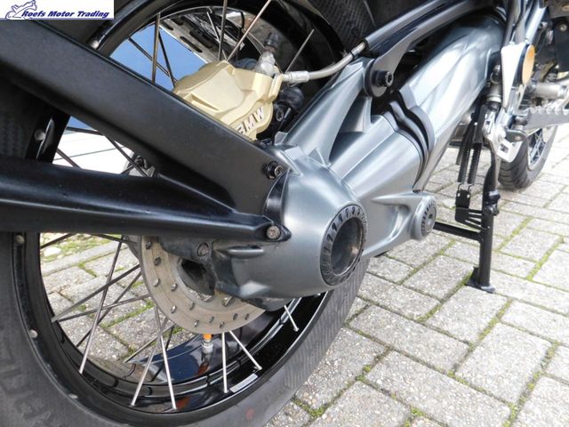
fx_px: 460
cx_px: 284
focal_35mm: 28
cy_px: 214
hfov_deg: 63.4
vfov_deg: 49.7
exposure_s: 1/20
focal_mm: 4.9
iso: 400
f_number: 3.2
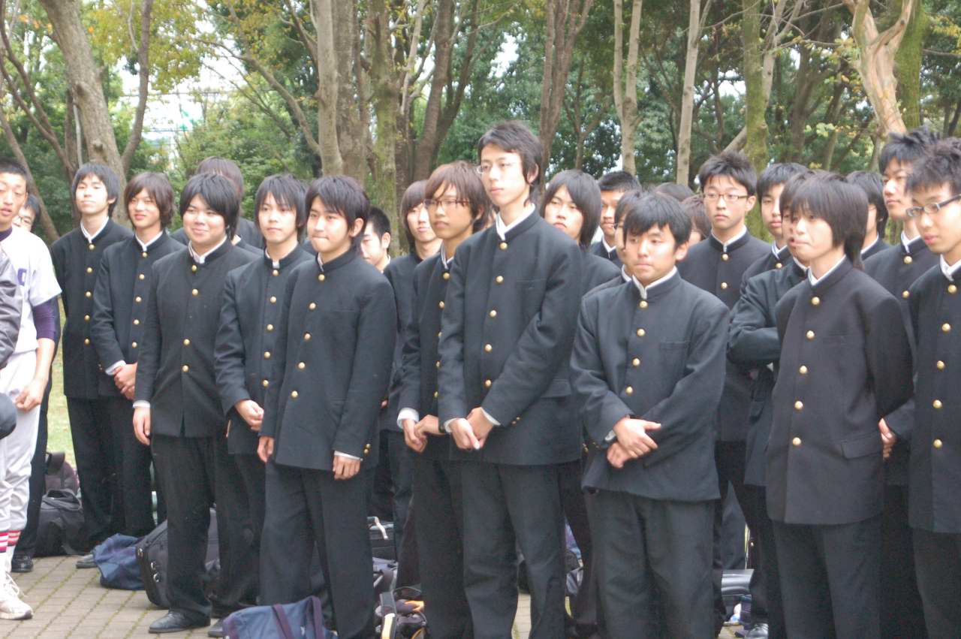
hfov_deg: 19.5
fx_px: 2800
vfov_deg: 13.0
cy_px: 320
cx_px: 480
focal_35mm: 105
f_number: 5
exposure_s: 1/60
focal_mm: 70
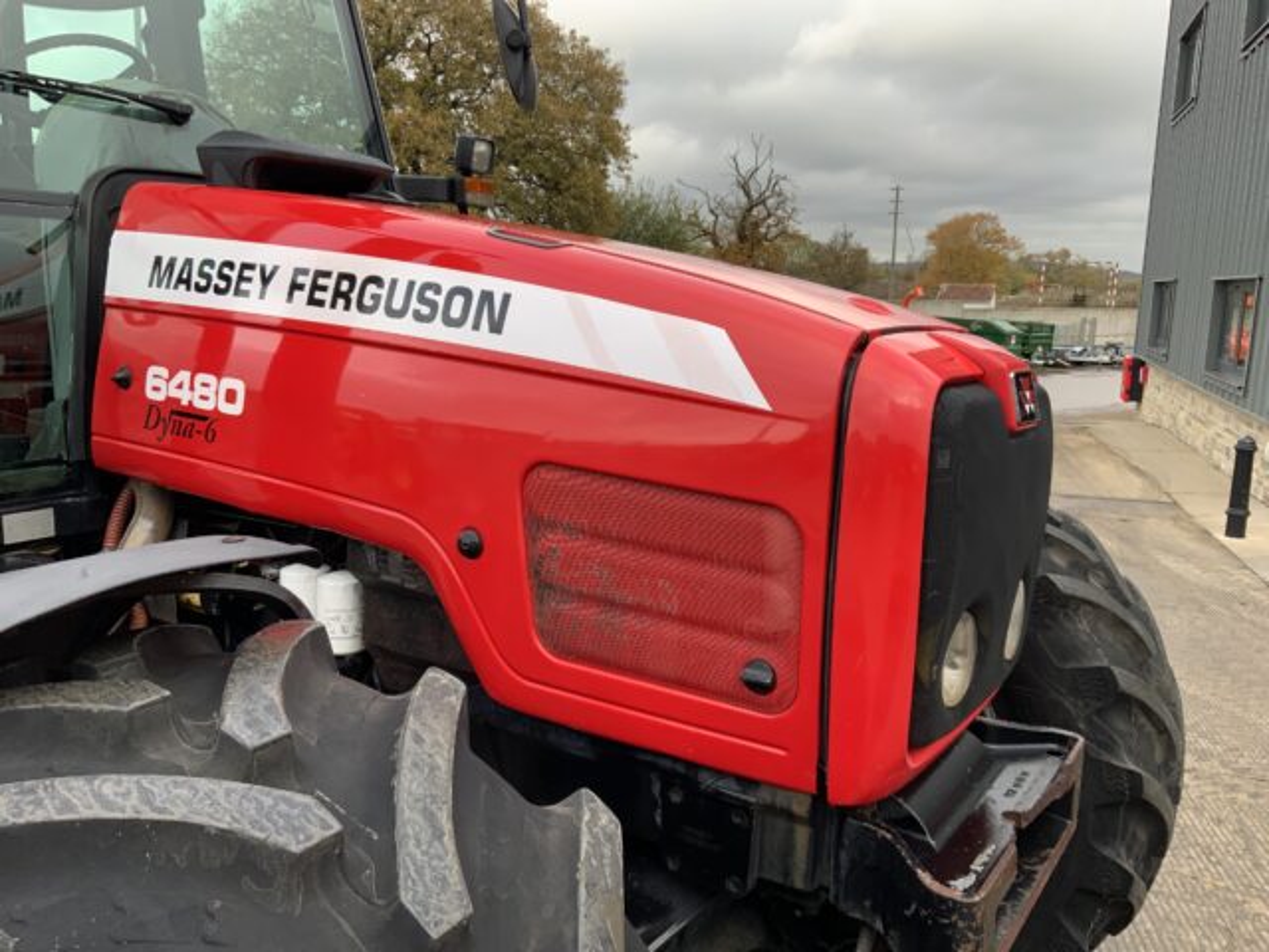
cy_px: 476
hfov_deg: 61.7
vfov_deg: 48.2
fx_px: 1063
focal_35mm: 29
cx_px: 634
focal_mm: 3
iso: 16
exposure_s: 1/200
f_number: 1.8
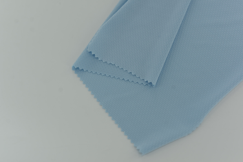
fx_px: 338
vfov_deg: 27.0
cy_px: 81
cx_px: 122
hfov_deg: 39.6
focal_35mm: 50
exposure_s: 1/320
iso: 100
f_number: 3.5
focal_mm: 50
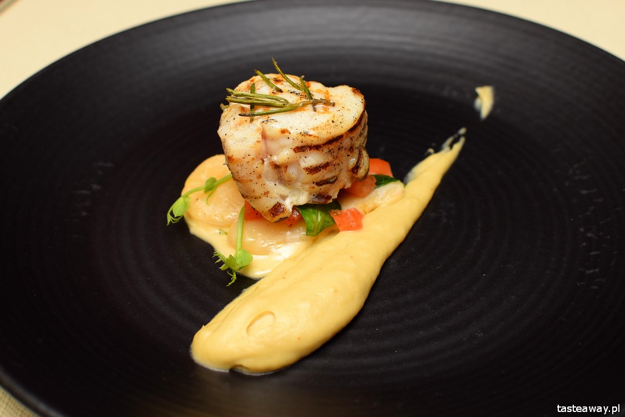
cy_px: 208
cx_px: 312
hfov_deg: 37.8
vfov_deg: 25.8
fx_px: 912
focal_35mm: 52
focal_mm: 35
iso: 400
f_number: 5.6
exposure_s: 1/125
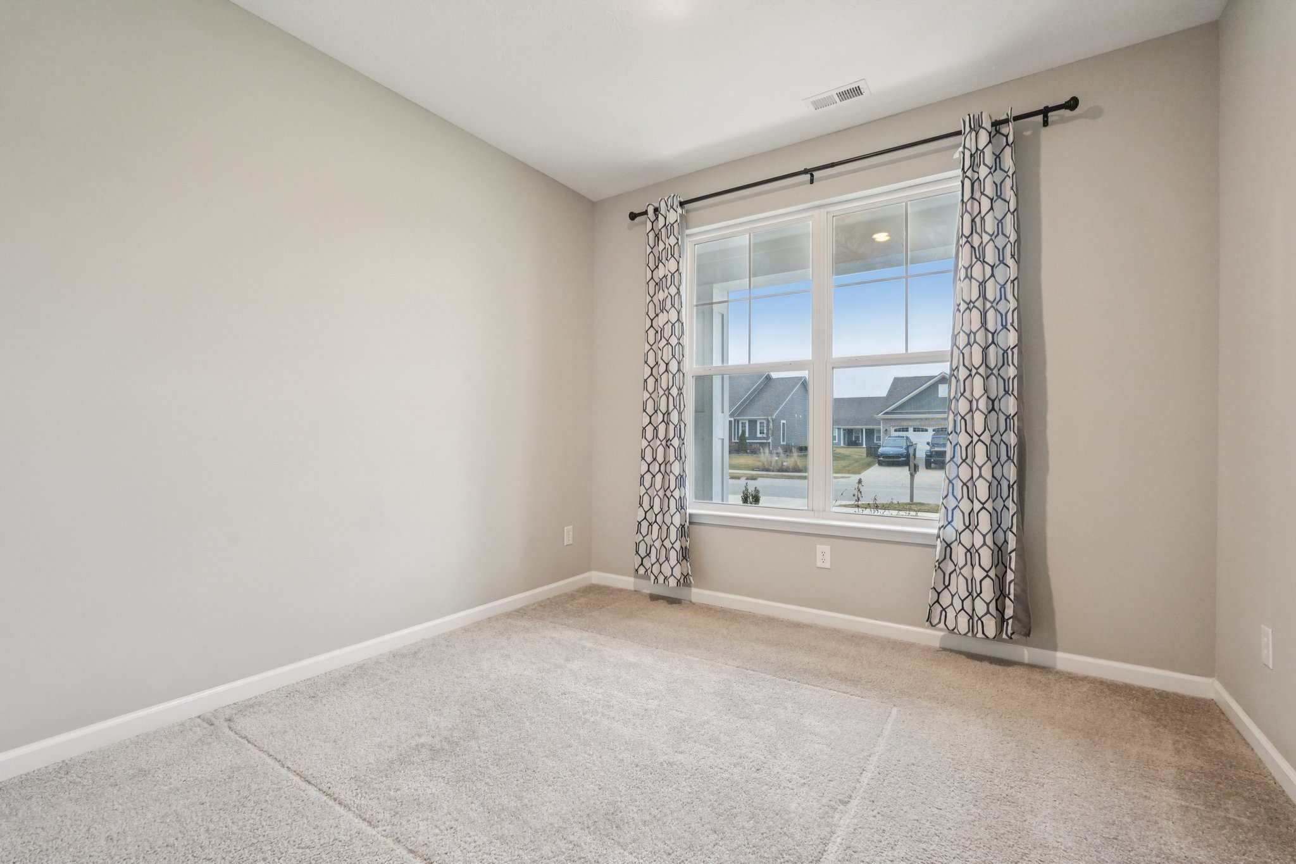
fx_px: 576
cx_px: 648
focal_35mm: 16
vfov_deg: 73.7
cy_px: 432
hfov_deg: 96.7
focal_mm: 16
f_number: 8
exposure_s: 1/30
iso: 1250
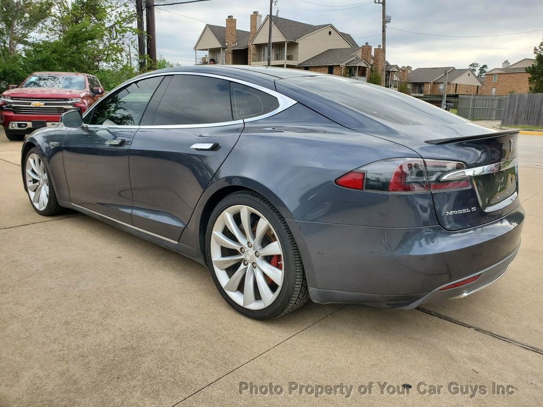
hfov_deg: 67.3
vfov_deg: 53.1
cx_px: 272
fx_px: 408
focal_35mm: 26
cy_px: 204
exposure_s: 1/623
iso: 50
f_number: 2.4
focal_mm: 4.3
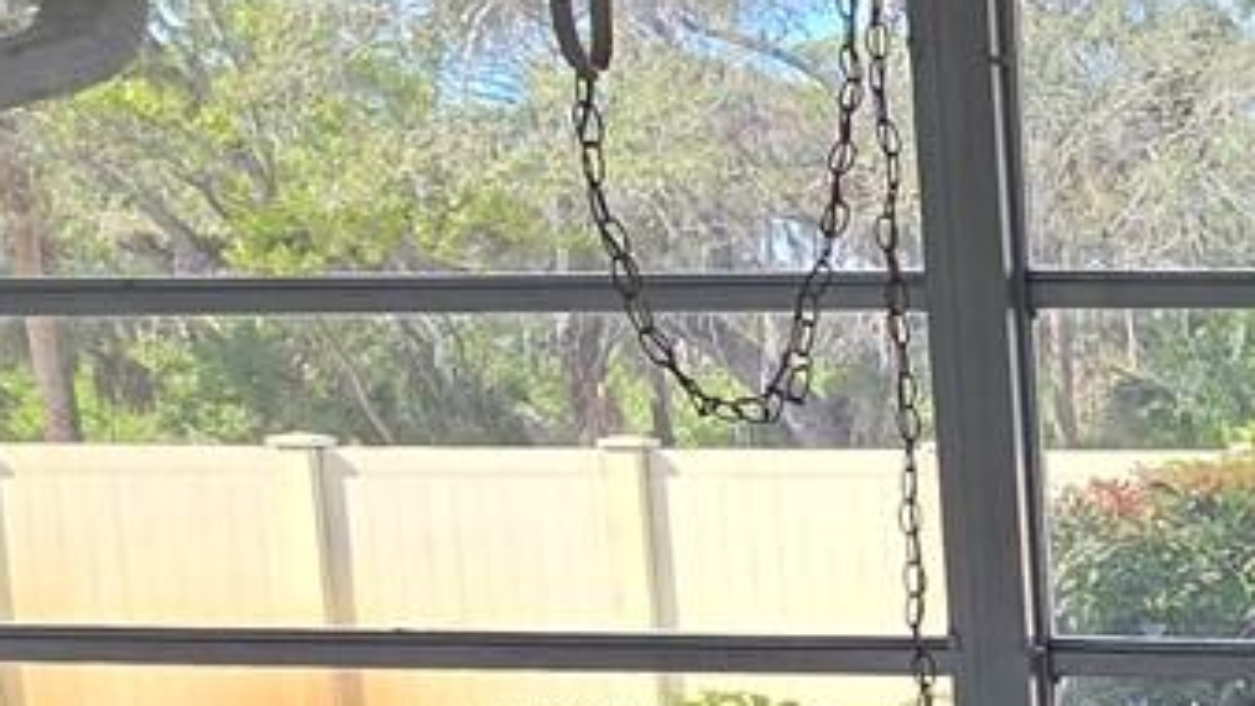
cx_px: 2094
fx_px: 2229
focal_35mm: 67
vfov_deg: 17.4
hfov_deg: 22.6
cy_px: 784
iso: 40
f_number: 1.9
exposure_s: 1/377
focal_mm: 2.2
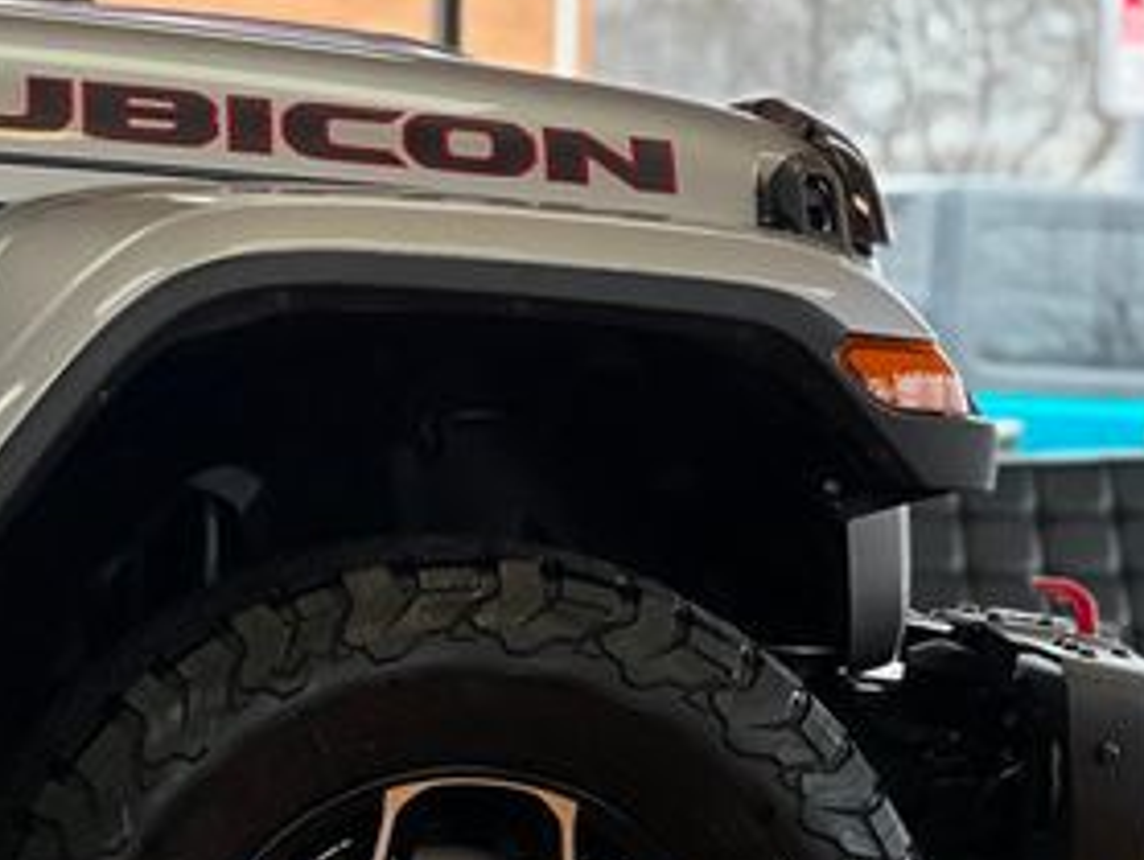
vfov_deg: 8.4
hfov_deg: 11.0
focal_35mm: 177
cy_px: 588
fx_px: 5855
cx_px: -86
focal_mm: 9
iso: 250
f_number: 2.8
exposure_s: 1/120
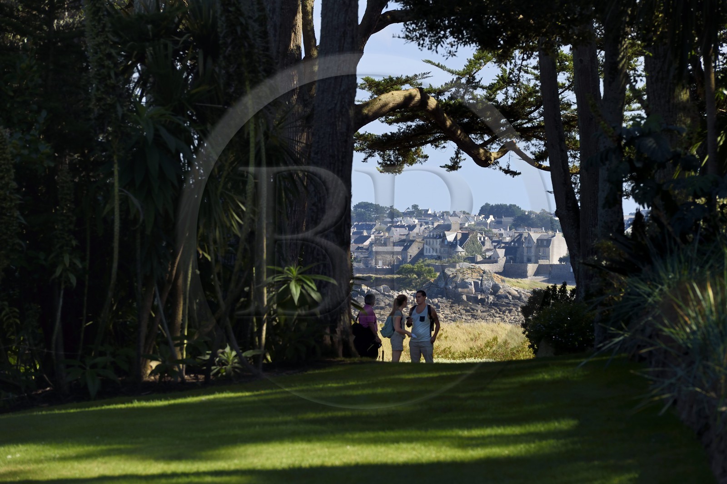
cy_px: 242
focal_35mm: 200
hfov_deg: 10.3
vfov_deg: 6.9
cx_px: 364
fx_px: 4038
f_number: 10
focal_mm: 200
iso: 200
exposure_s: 1/200
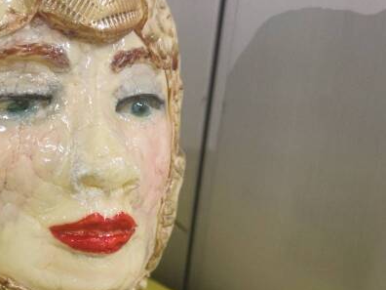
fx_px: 691
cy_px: 200
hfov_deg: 28.9
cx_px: -16
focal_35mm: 62
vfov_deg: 23.5
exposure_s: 1/100
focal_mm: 6.72
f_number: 1.69
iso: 518
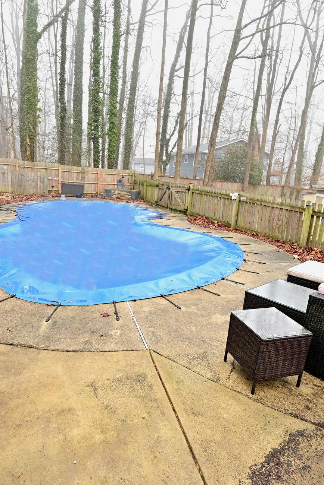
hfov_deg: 56.9
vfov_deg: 78.5
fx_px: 297
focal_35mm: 22
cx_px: 136
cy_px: 253
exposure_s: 1/160
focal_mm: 14
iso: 1800
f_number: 7.1
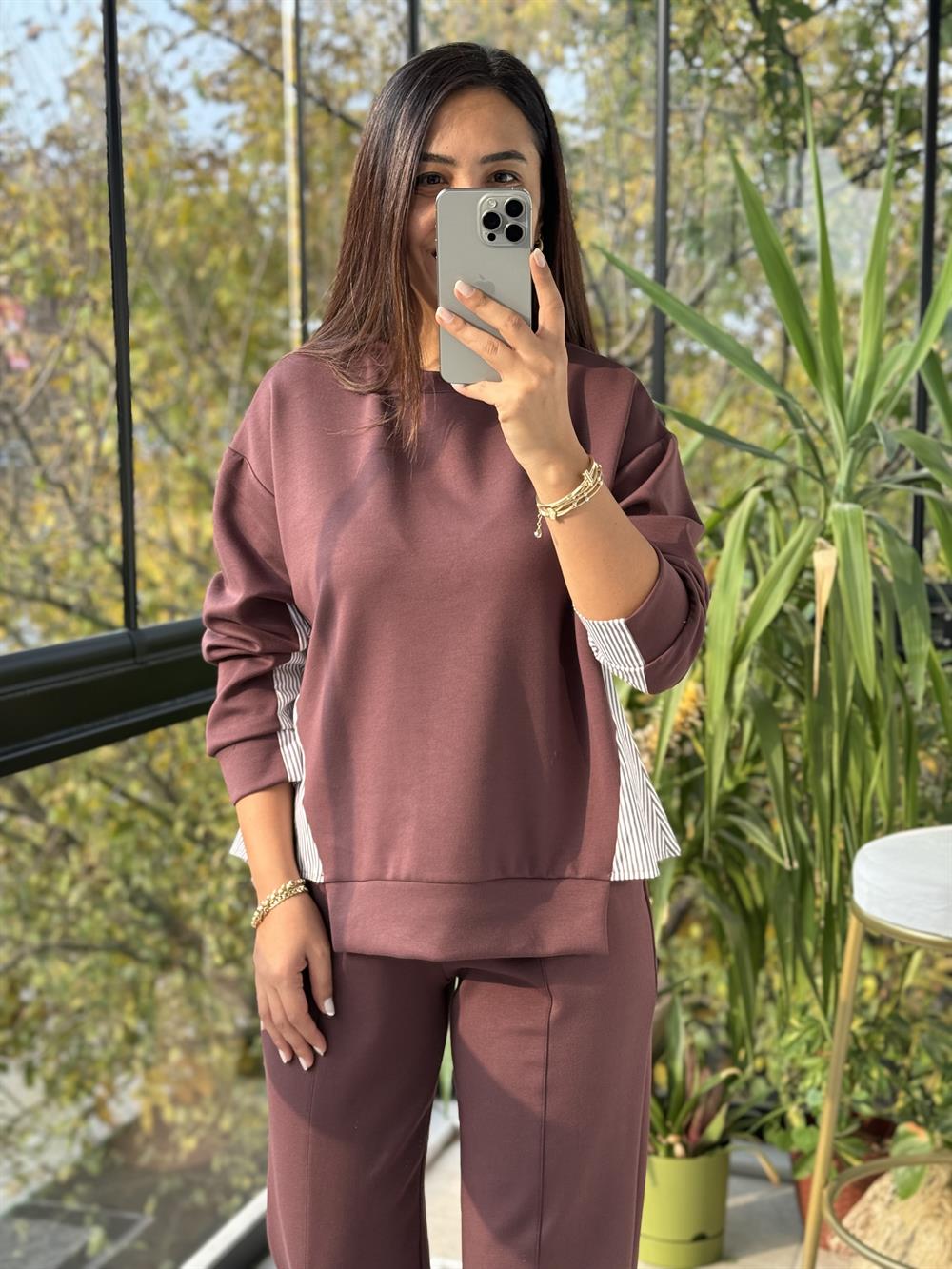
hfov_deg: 30.3
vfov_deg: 39.7
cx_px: 476
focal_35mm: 48
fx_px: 1760
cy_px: 634
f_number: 1.78
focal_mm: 6.76
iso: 64
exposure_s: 1/170
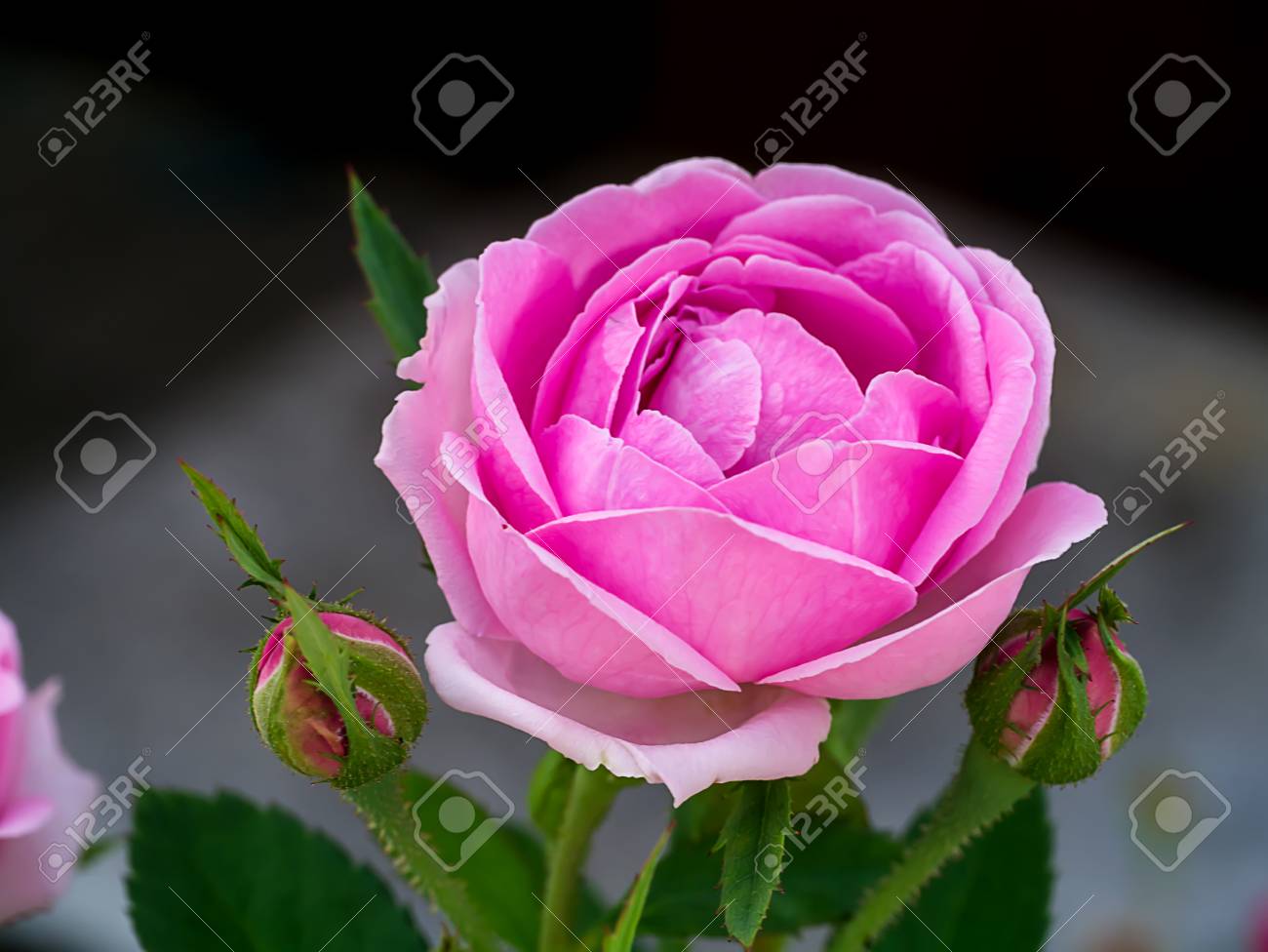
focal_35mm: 90
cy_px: 476
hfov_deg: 21.8
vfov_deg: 16.4
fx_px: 3298
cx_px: 634
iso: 160
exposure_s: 1/200
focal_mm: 45
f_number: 6.3
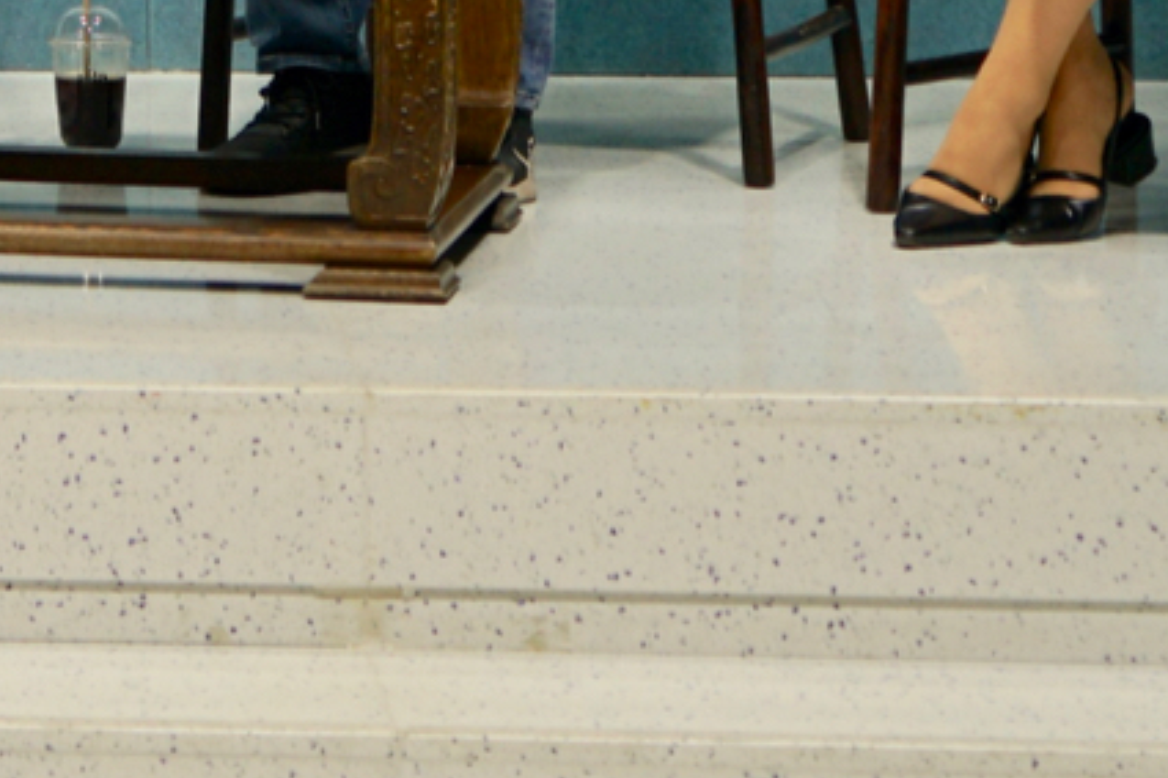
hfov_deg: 11.0
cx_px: -695
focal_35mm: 179
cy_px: -891
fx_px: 5805
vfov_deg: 7.3
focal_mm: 38
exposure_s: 1/160
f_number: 4
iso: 160
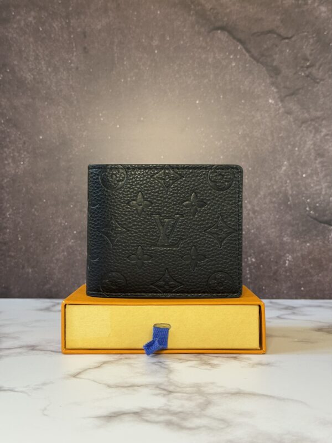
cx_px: 166
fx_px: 614
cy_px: 222
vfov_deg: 39.7
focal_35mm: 48
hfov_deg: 30.3
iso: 250
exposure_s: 1/60
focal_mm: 6.76
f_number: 1.78
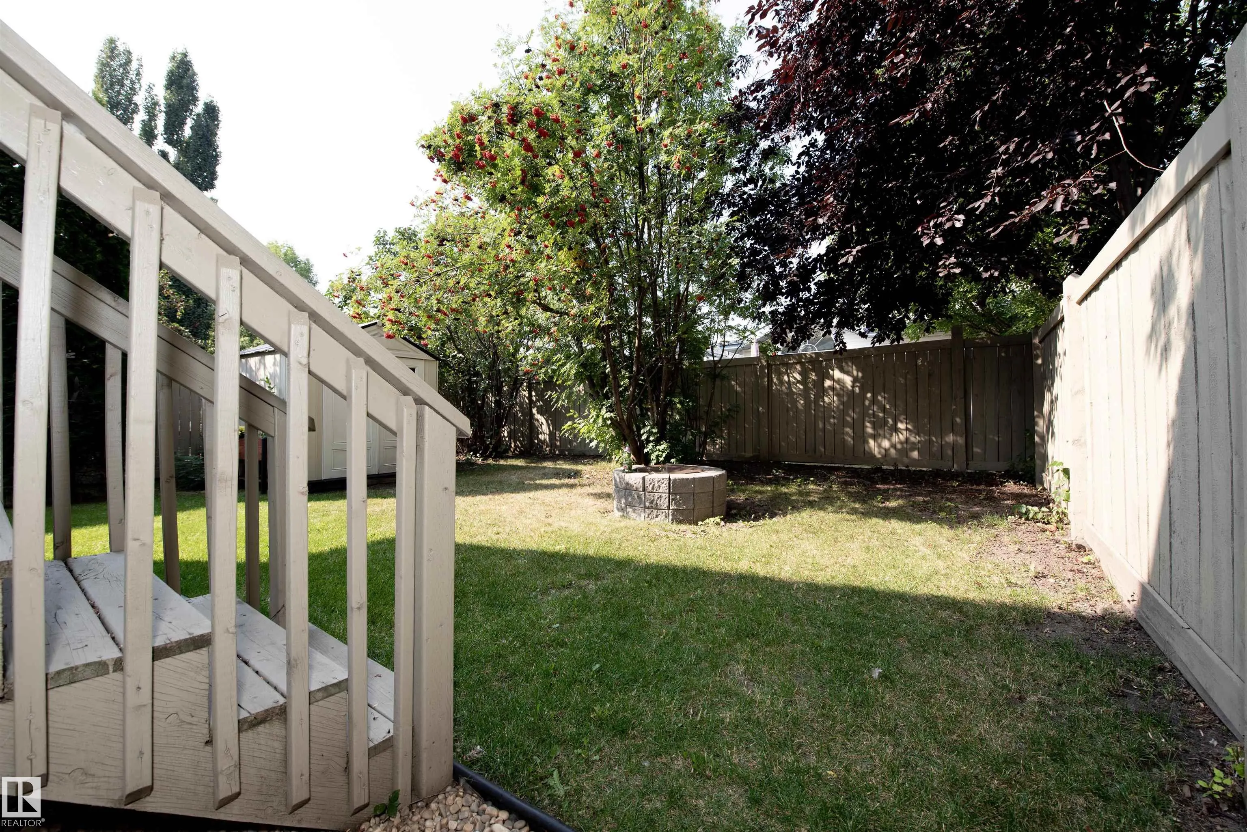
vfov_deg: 81.2
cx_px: 624
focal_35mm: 14
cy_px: 416
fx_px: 485
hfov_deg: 104.2
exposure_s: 1/160
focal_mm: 14
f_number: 6.3
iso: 100
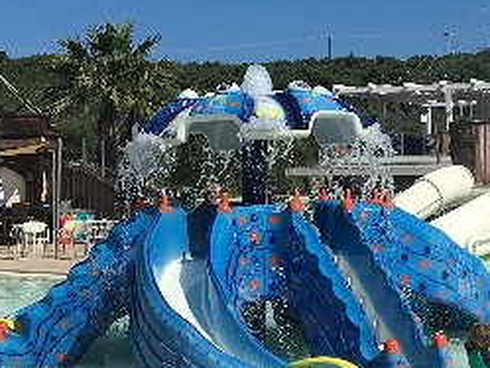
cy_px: 94
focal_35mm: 93
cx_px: 398
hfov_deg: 20.8
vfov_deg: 15.8
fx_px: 1317
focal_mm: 4.15
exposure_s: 1/3077
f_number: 2.2
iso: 25
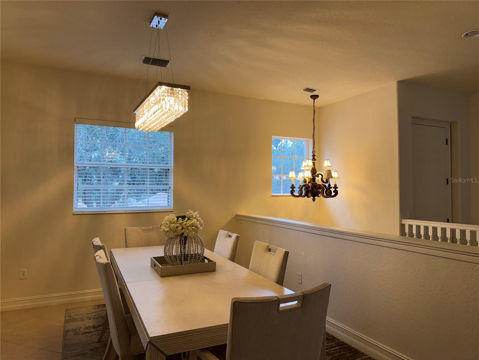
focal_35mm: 24
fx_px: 332
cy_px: 180
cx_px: 240
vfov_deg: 56.8
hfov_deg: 71.6
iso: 125
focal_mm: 6.76
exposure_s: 1/120
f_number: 1.78
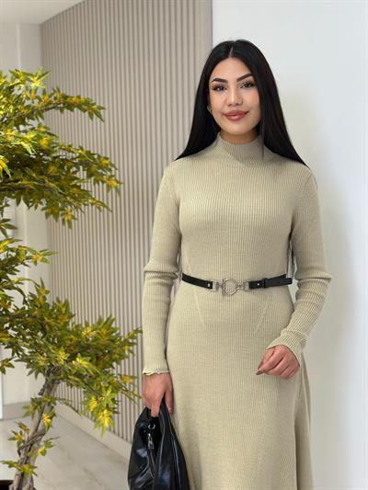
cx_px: 184
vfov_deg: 39.6
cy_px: 245
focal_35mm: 48
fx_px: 680
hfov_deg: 30.3
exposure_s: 1/124
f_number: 1.78
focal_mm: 6.86
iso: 64
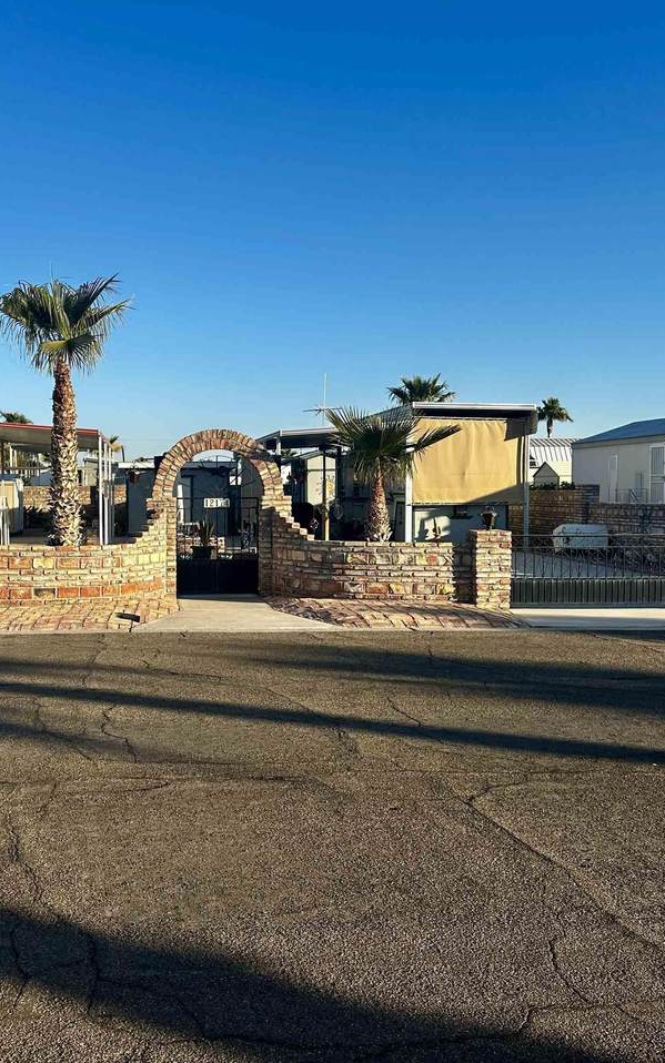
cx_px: 175
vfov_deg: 56.7
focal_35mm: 34
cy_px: 532
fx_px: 986
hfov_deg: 36.5
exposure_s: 1/3155
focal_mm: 6.86
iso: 80
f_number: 1.78
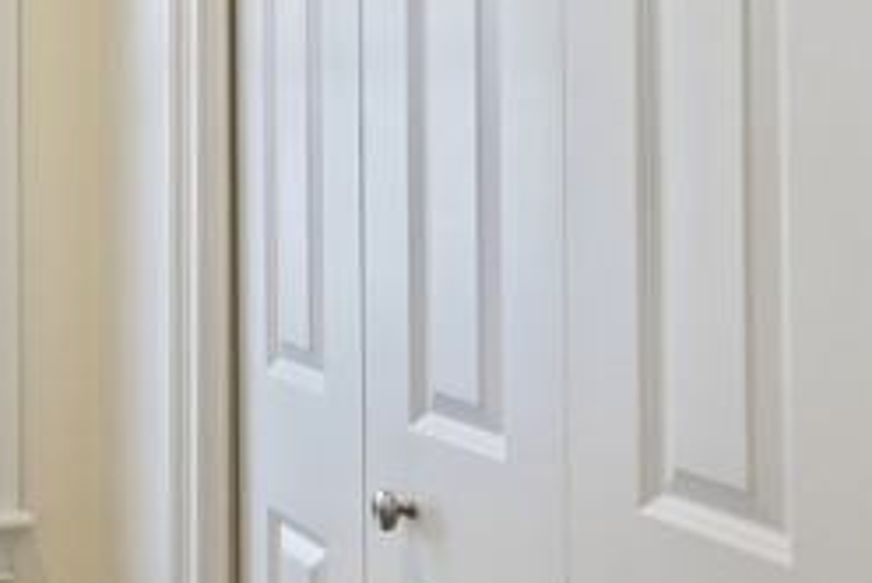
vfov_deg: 20.5
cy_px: 148
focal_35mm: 66
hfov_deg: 28.2
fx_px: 1601
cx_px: -42
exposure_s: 1/20
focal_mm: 16
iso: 400
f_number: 7.1
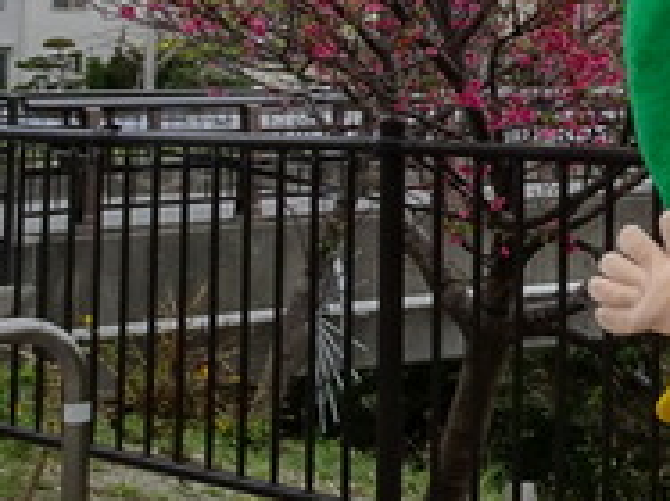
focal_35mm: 82
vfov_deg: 17.7
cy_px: 39
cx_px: 953
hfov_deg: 20.9
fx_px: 1586
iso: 80
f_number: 5
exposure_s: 1/400
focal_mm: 4.1
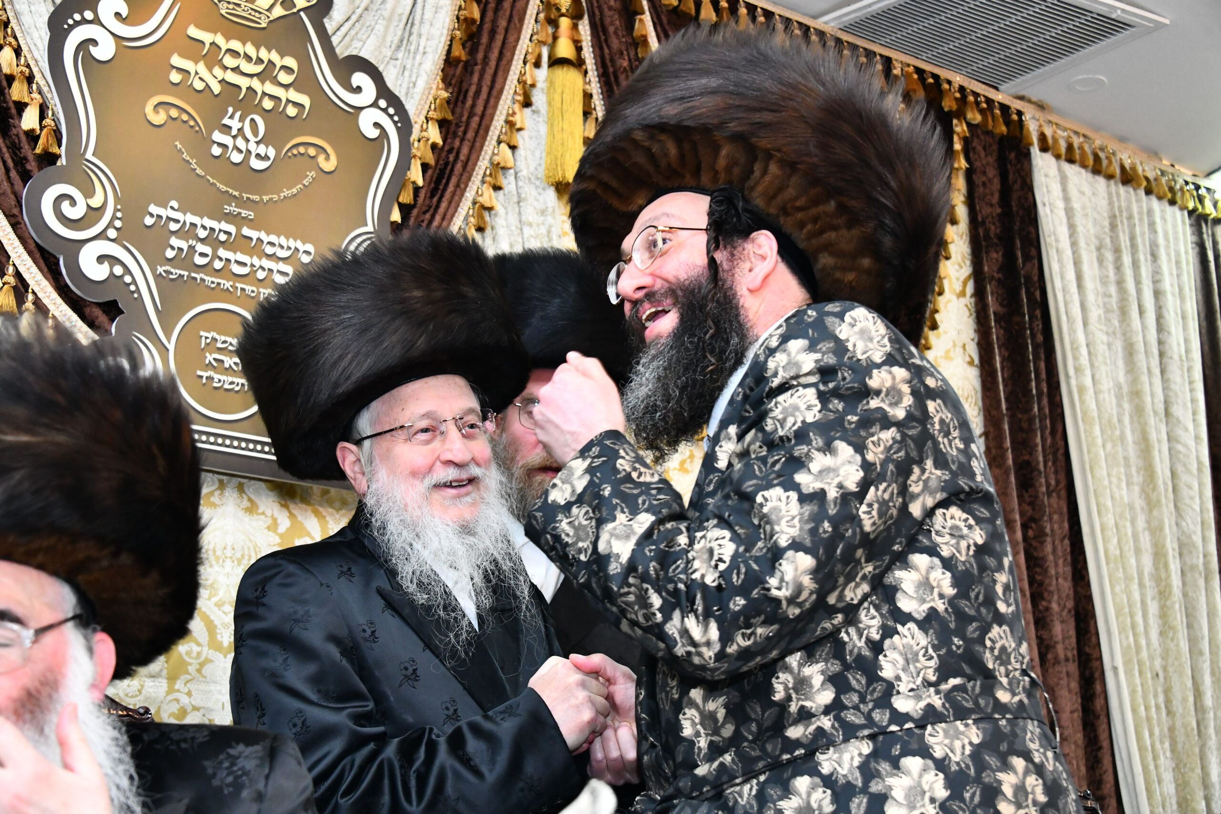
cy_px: 407
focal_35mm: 56
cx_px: 610
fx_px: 1899
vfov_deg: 24.2
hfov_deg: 35.6
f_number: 5.6
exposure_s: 1/125
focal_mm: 56
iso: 2500
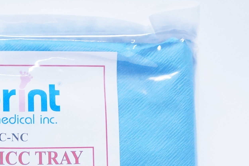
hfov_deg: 13.7
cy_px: 282
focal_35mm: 147
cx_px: -23
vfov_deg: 9.0
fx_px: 1016
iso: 1600
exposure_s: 1/200
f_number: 4
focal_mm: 25
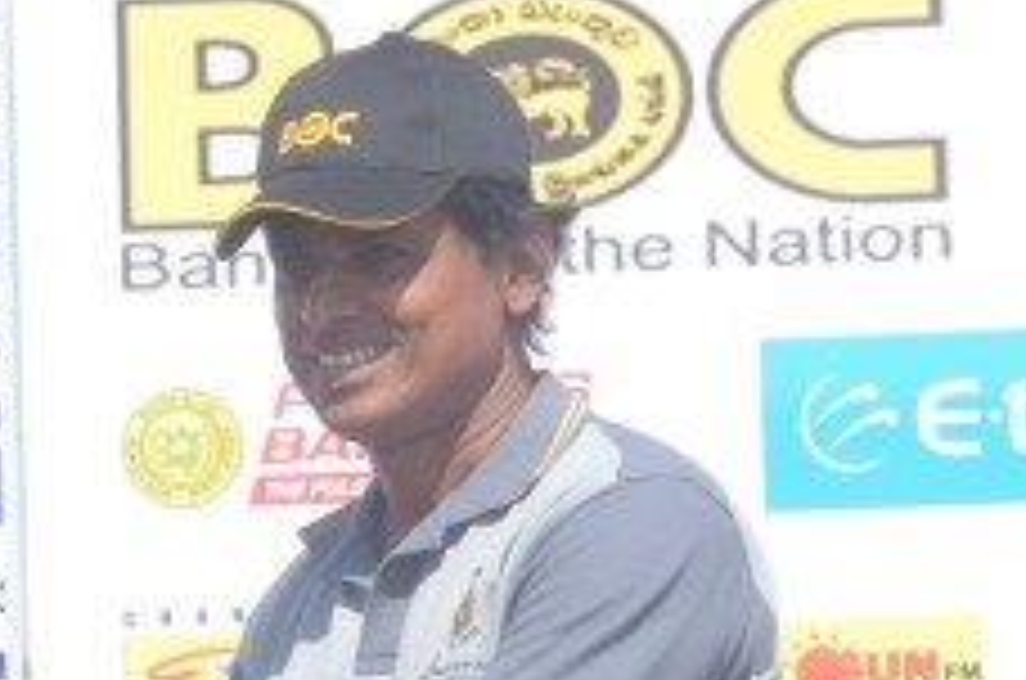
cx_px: -180
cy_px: 660
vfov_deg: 4.3
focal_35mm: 316
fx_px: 8987
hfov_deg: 6.5
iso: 320
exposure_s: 1/200
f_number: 13
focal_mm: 80
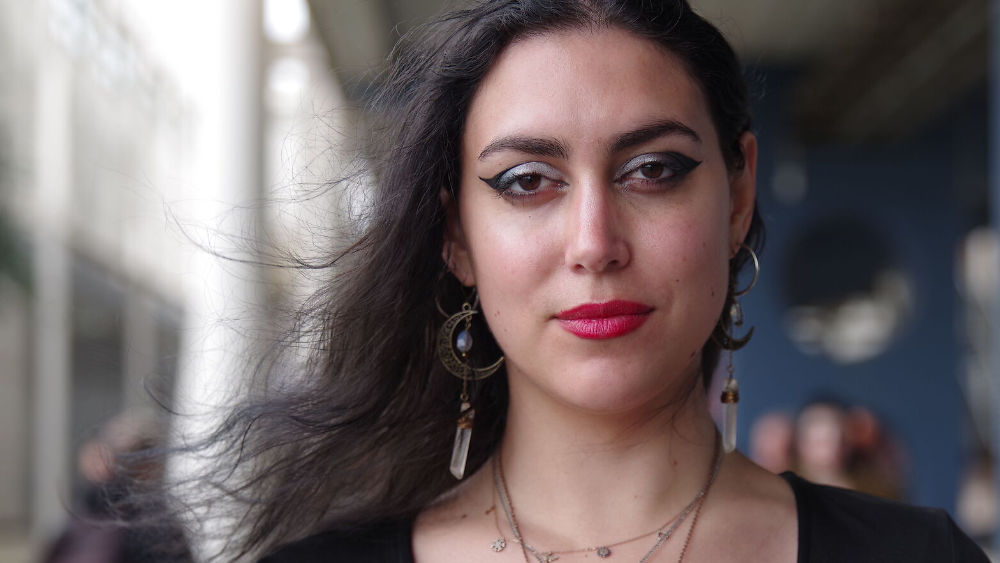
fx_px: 2466
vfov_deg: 13.0
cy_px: 370
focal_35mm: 93
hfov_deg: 22.9
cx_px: 618
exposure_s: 1/200
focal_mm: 58
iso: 100
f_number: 2.8
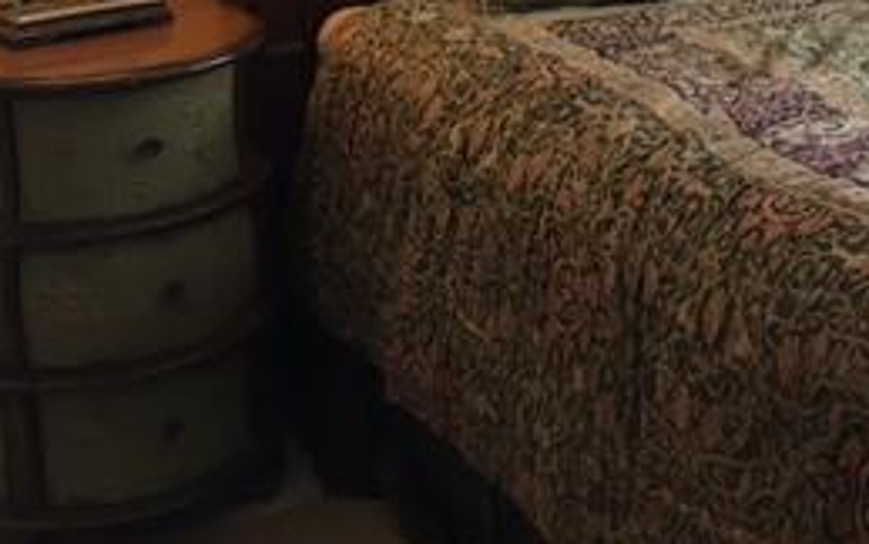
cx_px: 829
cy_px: -60
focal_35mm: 76
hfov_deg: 26.0
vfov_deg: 16.6
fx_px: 1800
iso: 50
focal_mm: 4.15
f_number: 2.2
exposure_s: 1/30
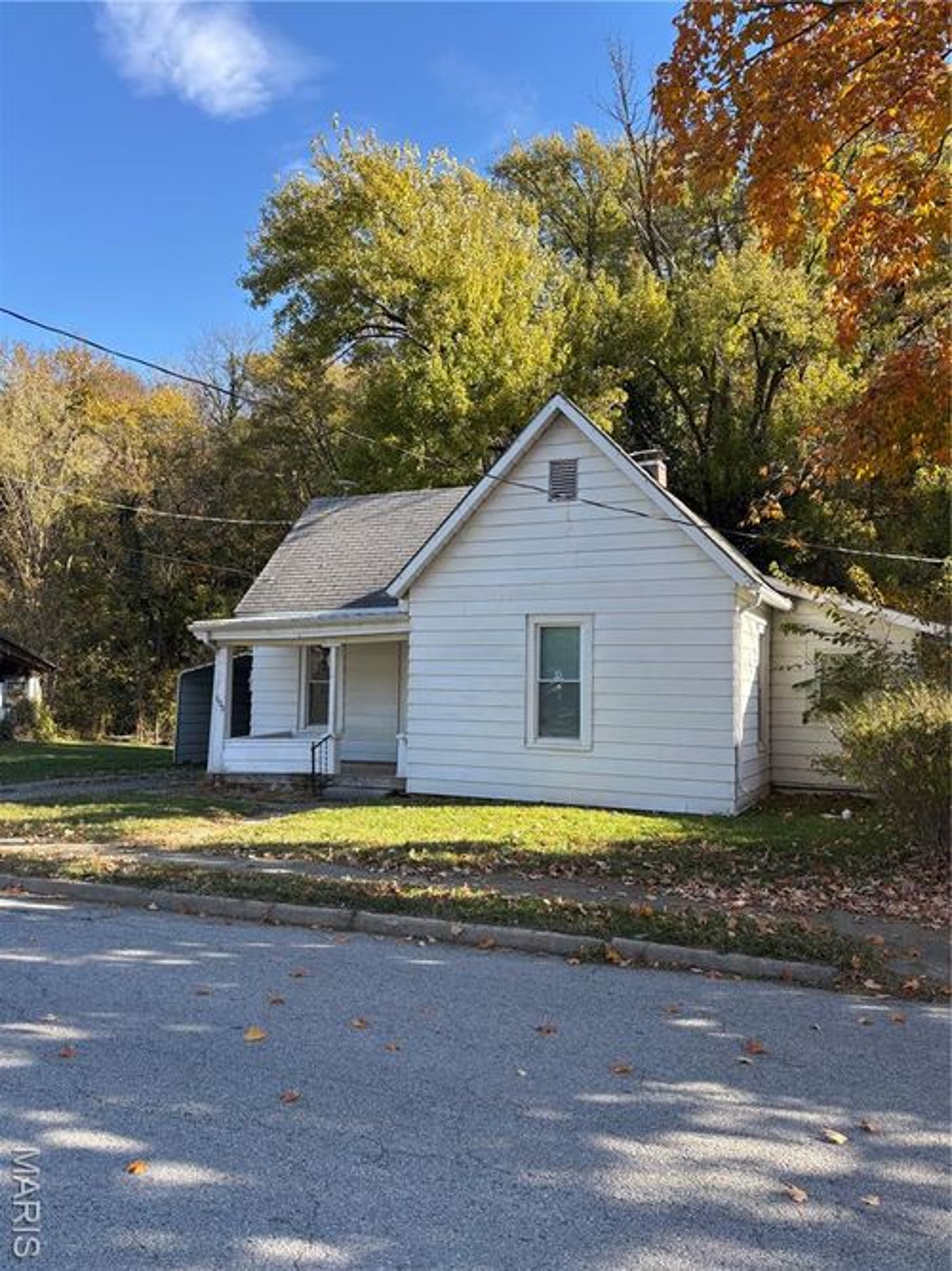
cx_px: 476
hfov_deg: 53.0
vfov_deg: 67.3
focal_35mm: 26
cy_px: 636
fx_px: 954
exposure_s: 1/872
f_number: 1.6
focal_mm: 5.96
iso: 50
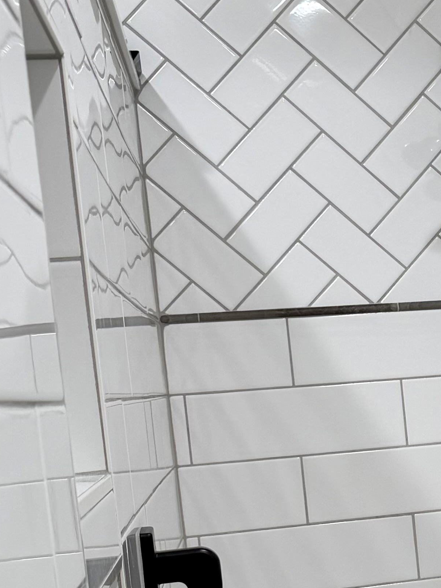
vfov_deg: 22.7
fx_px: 1444
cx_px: 700
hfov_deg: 15.7
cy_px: 456
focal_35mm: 85
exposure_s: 1/120
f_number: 1.78
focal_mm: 6.76
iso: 64
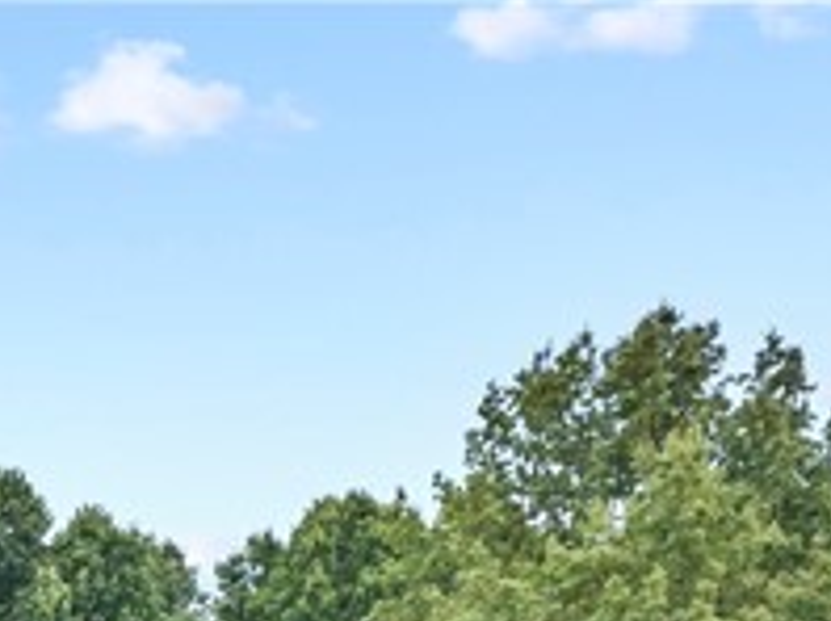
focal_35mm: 124
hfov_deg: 14.4
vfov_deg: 10.1
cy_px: 1603
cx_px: -550
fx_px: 2973
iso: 130
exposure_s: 1/800
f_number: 2.8
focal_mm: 12.29
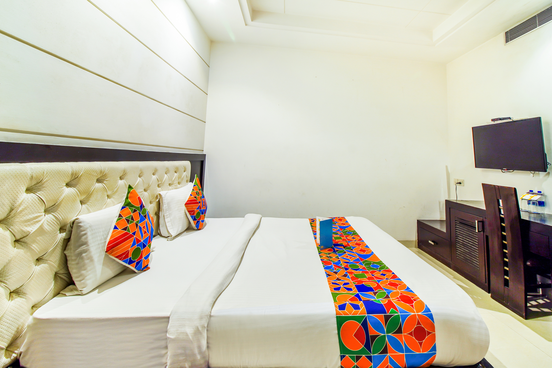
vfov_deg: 77.3
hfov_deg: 100.4
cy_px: 184
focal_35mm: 15
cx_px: 276
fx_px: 230
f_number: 10
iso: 100
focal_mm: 10
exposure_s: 1.6
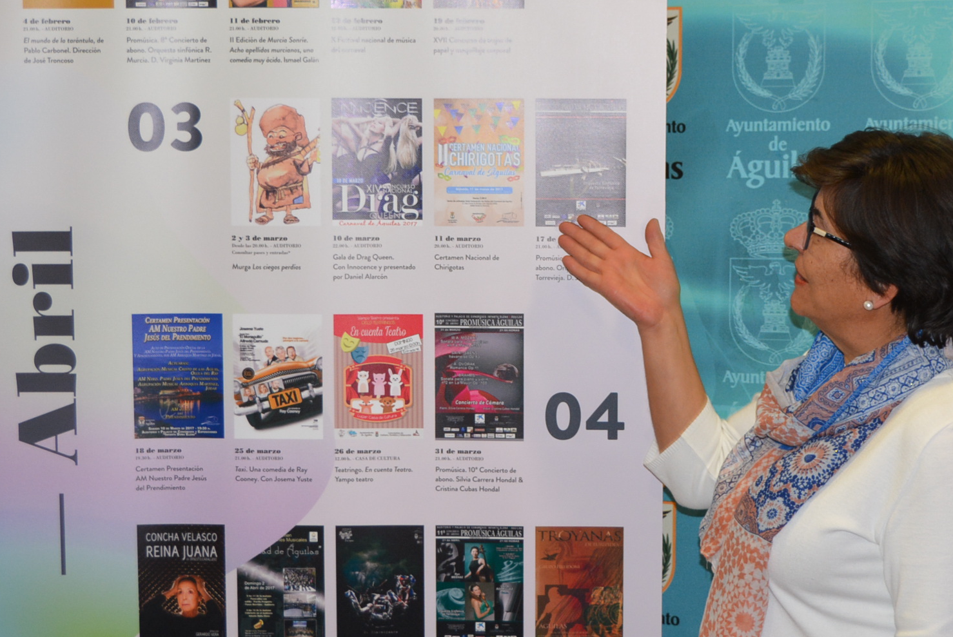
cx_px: 573
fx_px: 2173
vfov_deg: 16.7
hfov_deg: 24.7
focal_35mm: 82
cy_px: 291
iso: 450
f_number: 4
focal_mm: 27
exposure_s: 1/60
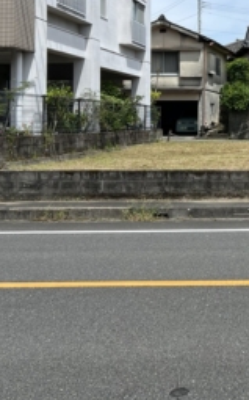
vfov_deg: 36.8
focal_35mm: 54
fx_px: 587
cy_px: 111
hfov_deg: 21.9
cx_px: 310
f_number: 1.5
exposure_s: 1/6211
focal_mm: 5.7
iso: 50
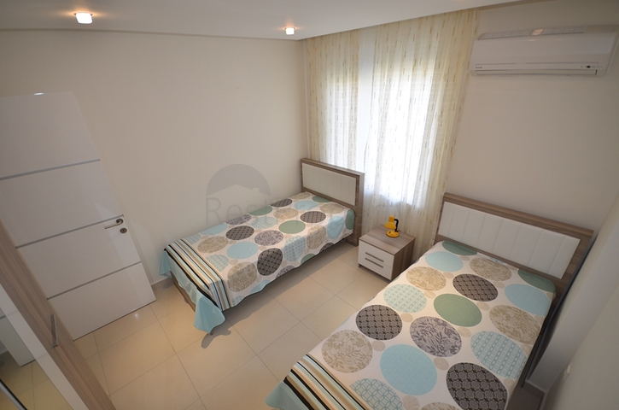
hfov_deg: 100.5
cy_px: 205
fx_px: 257
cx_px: 310
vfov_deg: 77.1
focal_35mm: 15
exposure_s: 1/125
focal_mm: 10
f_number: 4
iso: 400
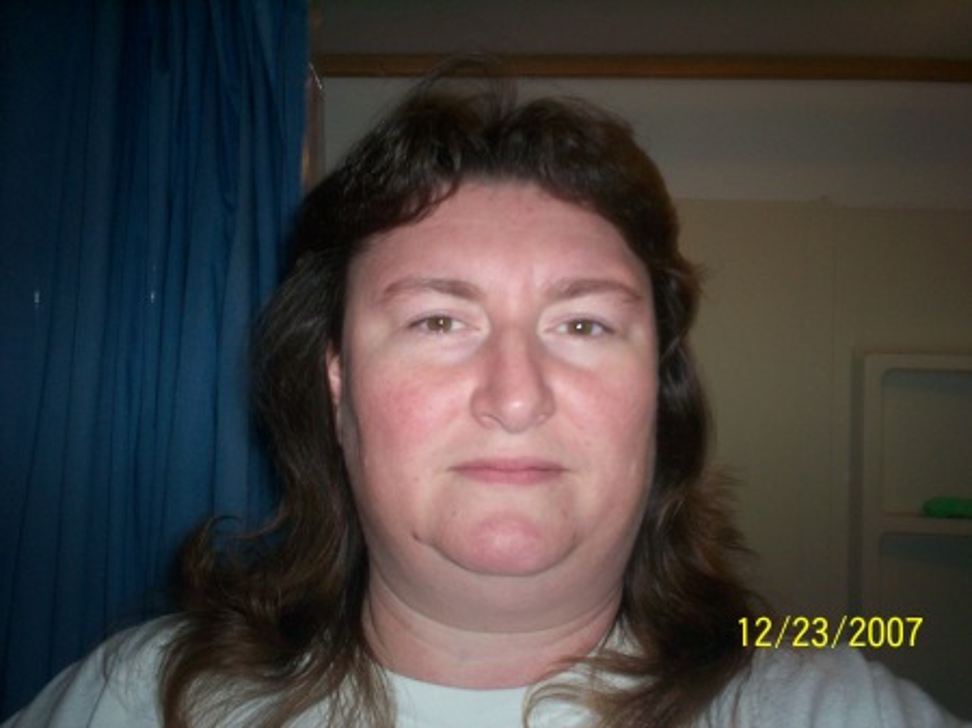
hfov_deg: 51.4
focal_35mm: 36
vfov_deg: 39.6
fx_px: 1010
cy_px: 364
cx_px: 486
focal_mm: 6
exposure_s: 1/60
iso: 140
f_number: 4.5
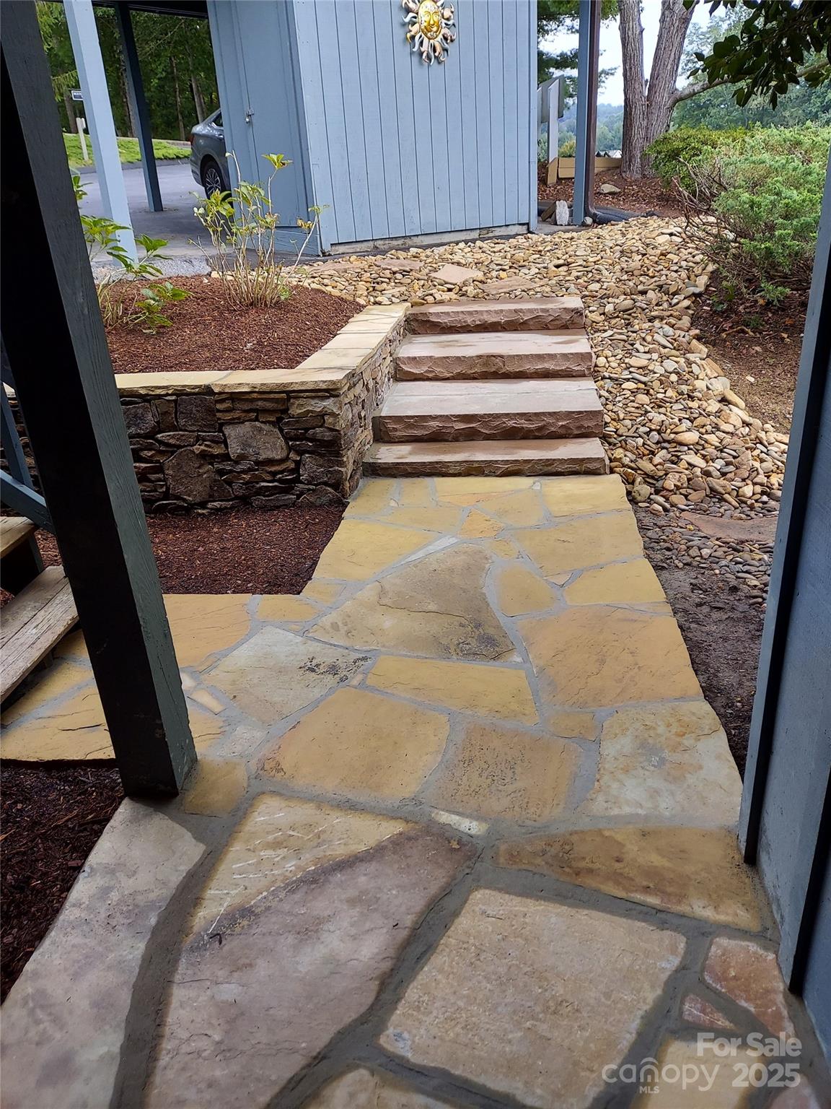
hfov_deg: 54.9
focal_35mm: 25
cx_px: 416
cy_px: 554
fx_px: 800
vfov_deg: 69.4
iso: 50
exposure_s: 1/216
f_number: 2
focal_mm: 4.6
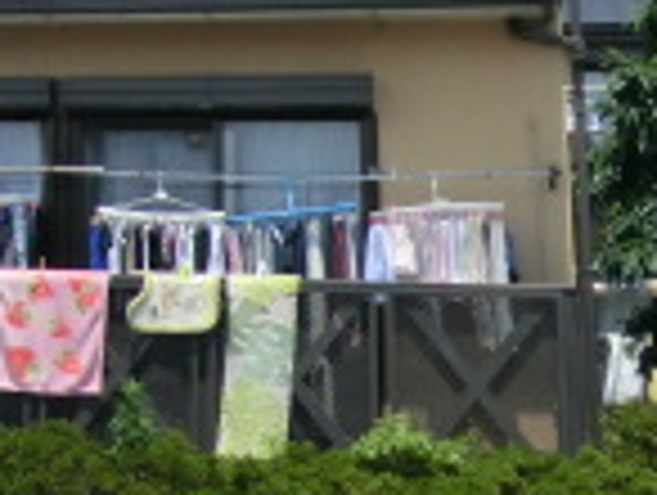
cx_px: -306
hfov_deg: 17.0
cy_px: -122
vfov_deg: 13.7
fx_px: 1996
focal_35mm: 105
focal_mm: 4.3
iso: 80
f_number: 7.5
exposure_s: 1/320
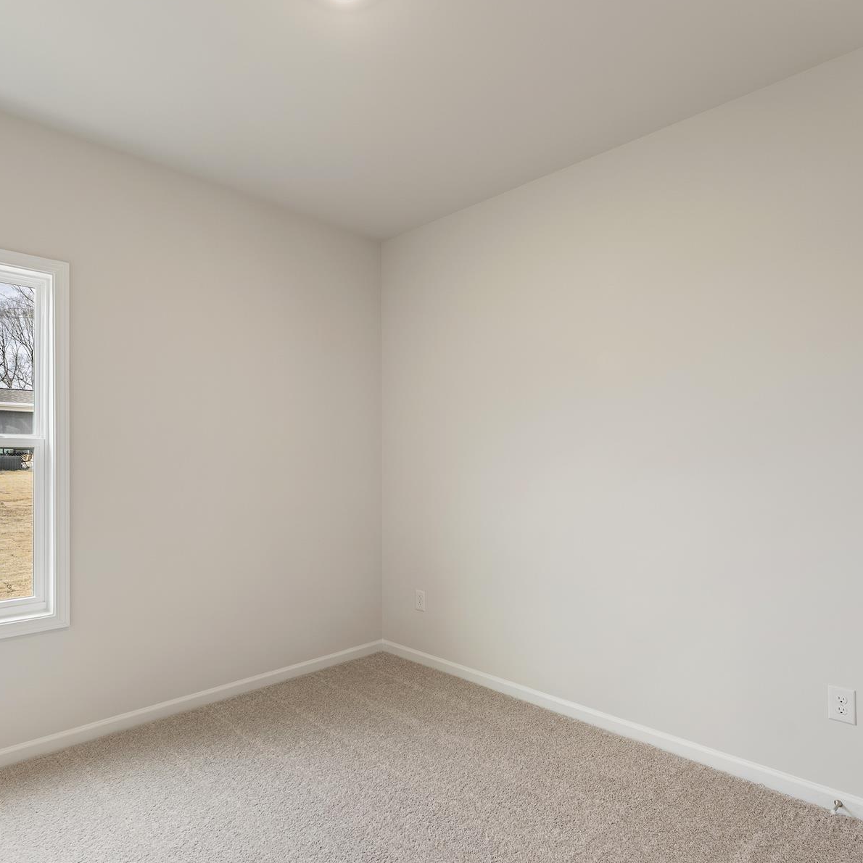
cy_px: 453
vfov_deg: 74.8
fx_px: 564
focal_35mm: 20
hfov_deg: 74.7
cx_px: 394
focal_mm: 14
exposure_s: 1/6
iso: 400
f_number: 5.6
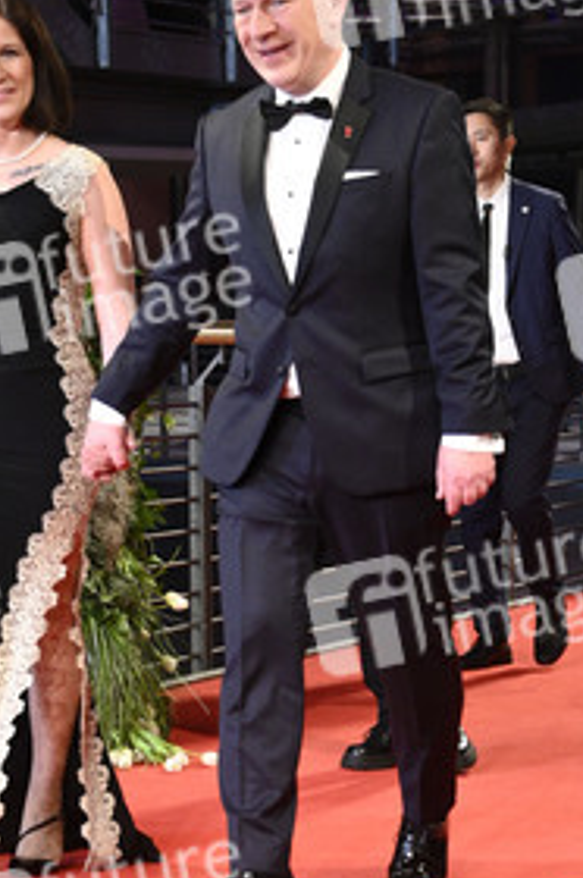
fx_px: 2265
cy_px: 445
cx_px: 182
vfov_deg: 21.9
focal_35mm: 93
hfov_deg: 14.6
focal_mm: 65
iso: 6400
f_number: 5
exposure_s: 1/250
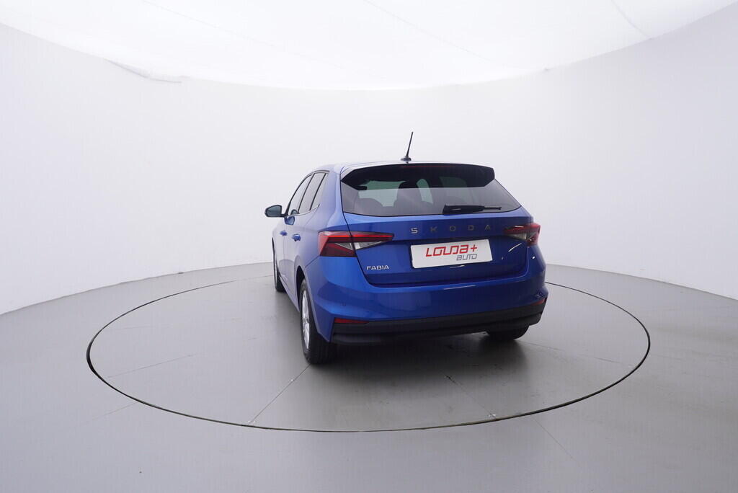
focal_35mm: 22
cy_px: 246
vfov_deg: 56.2
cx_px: 369
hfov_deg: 77.3
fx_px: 461
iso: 200
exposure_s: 1/80
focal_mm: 15
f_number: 5
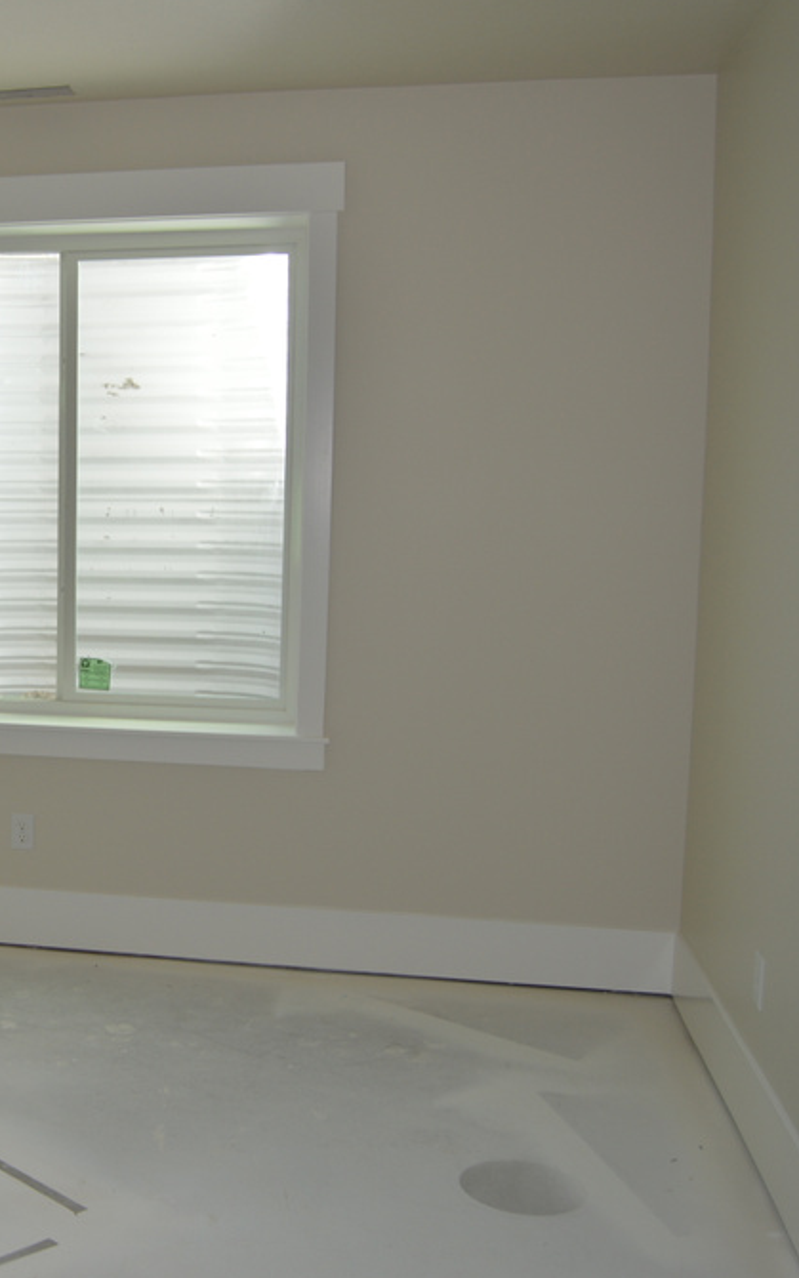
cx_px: -4
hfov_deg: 28.6
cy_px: 640
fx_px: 1463
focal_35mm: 42
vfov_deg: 47.2
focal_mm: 18
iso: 110
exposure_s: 1/125
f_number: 4
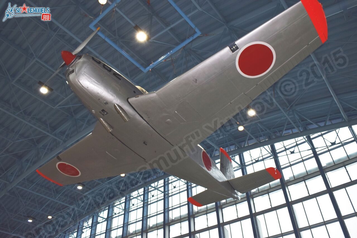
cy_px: 119
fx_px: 268
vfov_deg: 48.0
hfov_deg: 67.4
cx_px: 178
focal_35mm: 27
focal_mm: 18
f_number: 5.6
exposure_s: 1/125
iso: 450
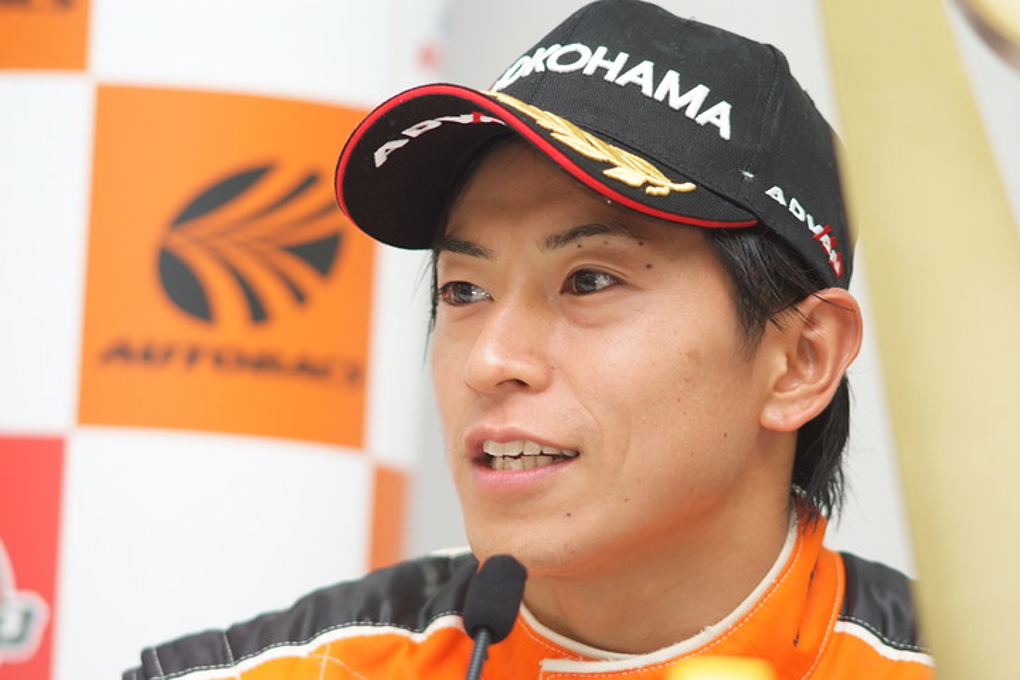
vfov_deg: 5.1
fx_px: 7649
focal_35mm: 270
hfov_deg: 7.6
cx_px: 510
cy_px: 340
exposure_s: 1/125
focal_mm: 180
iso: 320
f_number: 2.8
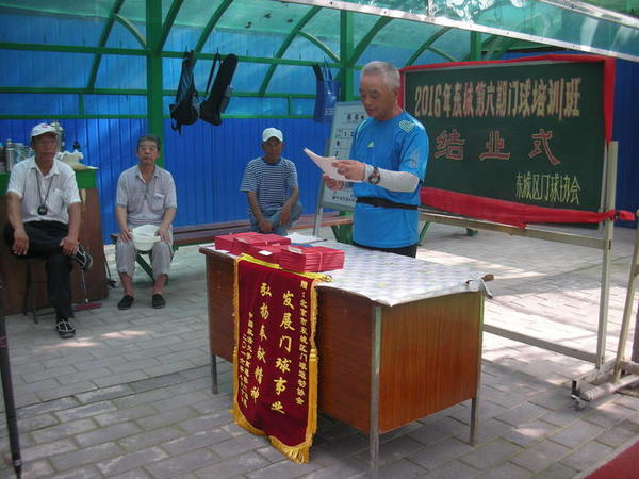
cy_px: 240
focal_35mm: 35
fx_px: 646
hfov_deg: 52.6
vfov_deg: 40.7
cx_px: 320
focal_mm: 5.8
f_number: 2.8
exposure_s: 1/101
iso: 50
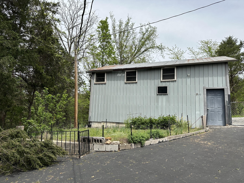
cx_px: 122
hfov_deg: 71.6
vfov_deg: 56.8
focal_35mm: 24
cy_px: 92
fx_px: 169
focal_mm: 6.86
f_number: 1.78
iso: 80
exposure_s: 1/4348
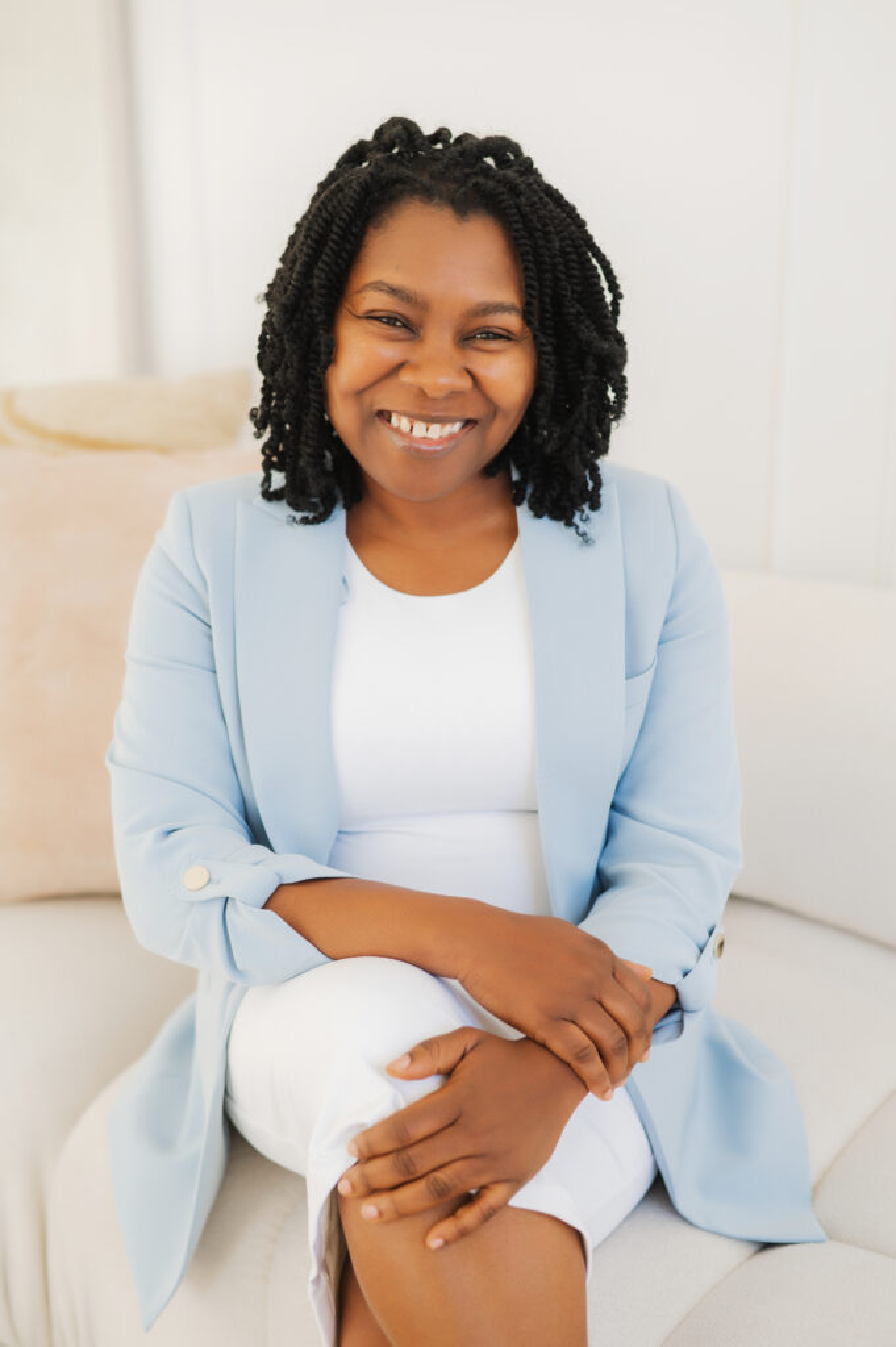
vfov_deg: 39.6
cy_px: 674
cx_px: 448
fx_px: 1870
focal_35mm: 50
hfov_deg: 26.9
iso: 200
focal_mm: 50
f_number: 2.8
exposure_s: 1/200
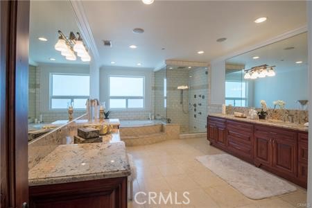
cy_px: 104
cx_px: 156
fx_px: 139
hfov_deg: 96.7
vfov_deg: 73.7
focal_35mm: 16
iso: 200
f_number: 22
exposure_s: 1/2.5
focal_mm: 16
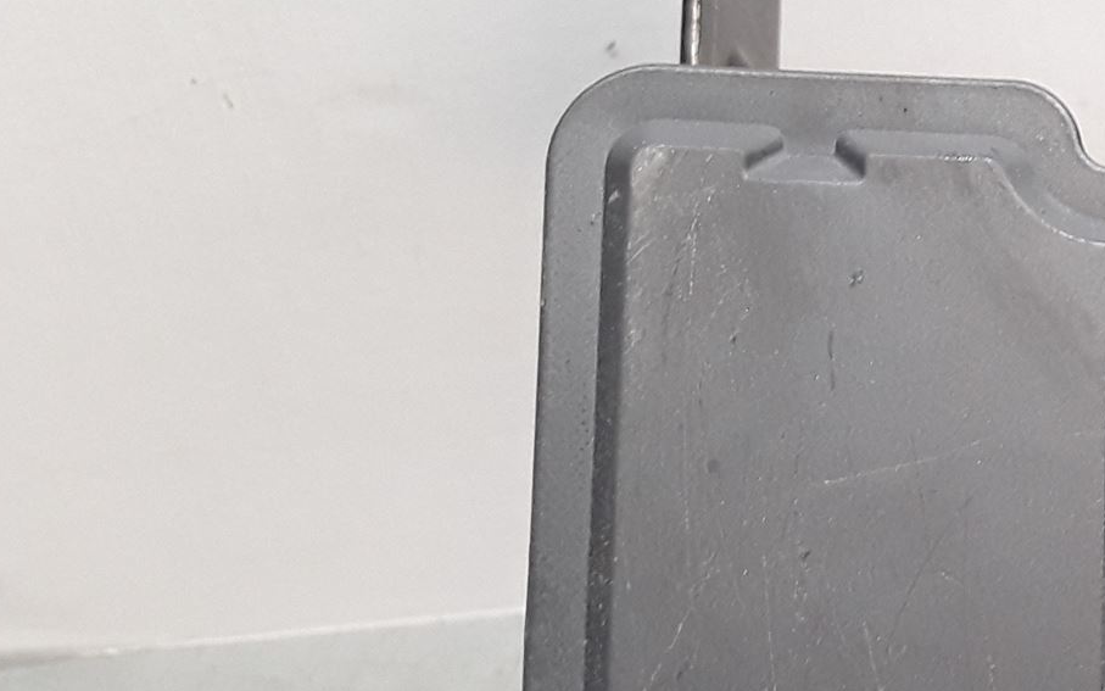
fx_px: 2018
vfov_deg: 19.1
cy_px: 635
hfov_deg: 27.8
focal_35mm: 67
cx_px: 1237
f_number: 1.9
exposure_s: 1/50
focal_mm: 2.91
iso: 80
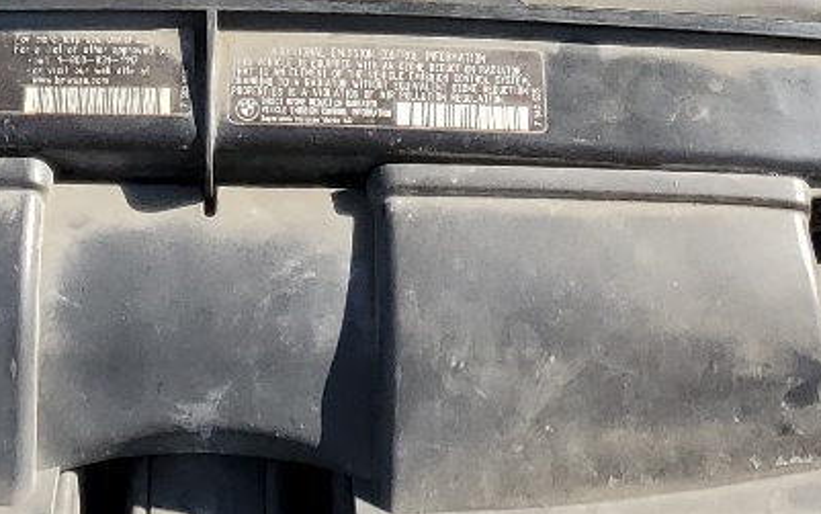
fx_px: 2462
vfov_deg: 10.5
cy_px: -657
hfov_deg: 18.8
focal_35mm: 110
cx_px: 240
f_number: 1.5
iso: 50
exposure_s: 1/1000
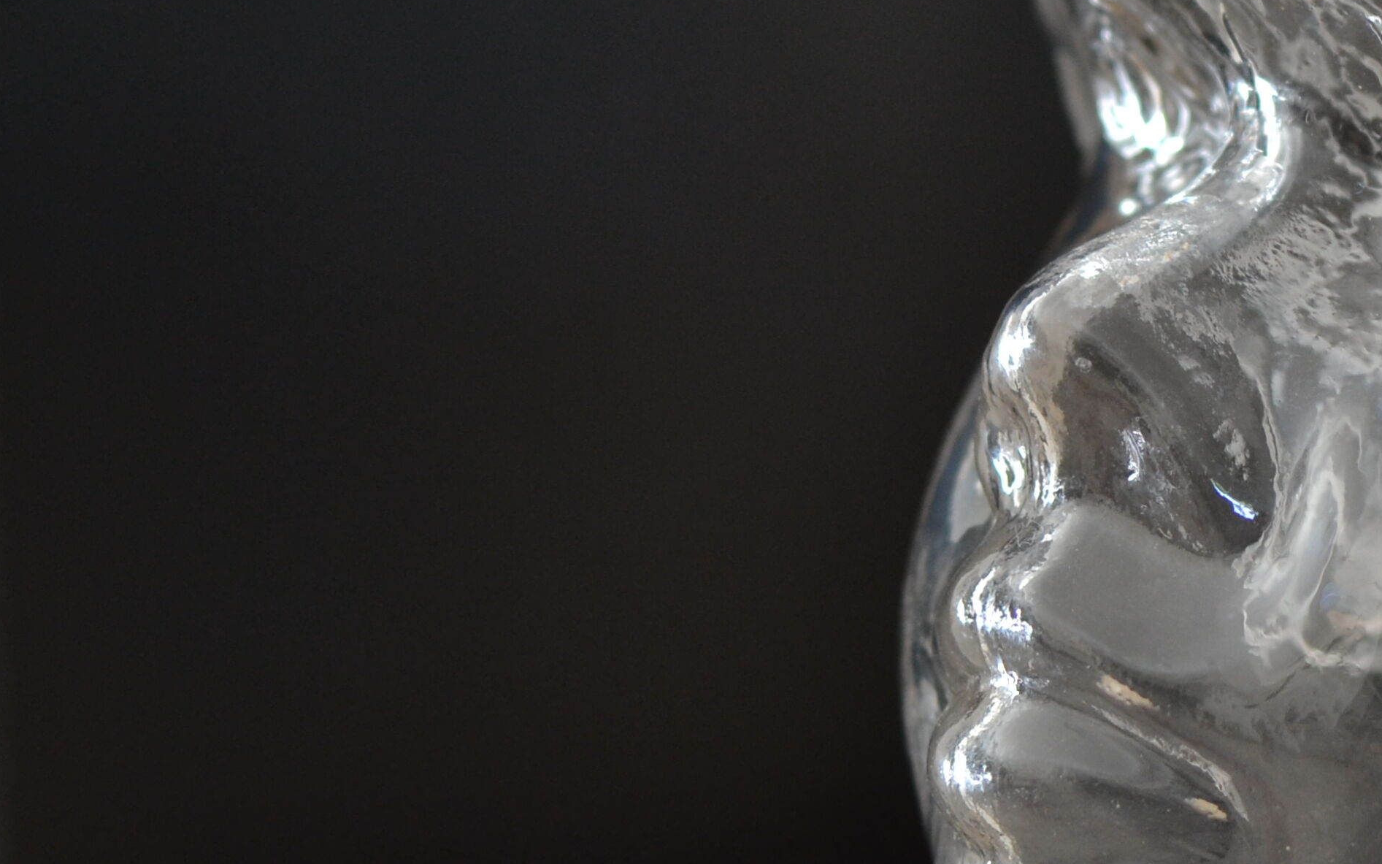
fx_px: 4905
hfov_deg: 15.7
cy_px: 234
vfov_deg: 10.0
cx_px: 1468
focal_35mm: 130
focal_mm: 35
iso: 400
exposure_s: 1/60
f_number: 2.8
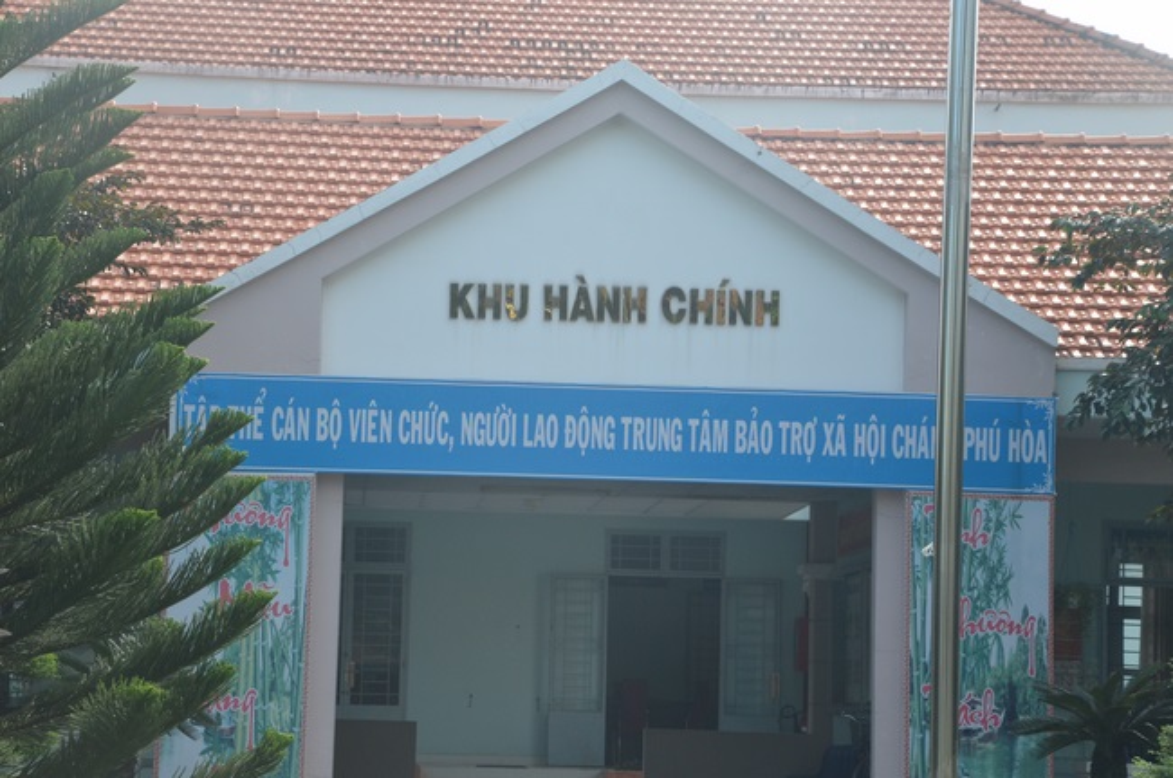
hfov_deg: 16.1
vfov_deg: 10.7
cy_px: 389
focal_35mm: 128
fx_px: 4147
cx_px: 586
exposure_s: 1/500
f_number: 11
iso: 640
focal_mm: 85
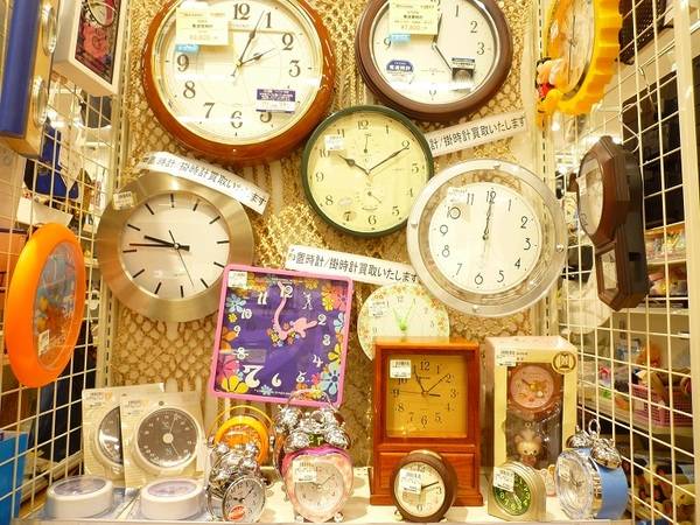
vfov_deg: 54.9
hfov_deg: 69.4
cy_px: 262
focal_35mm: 25
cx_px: 350
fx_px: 506
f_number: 2.8
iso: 100
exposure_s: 1/30
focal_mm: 4.4
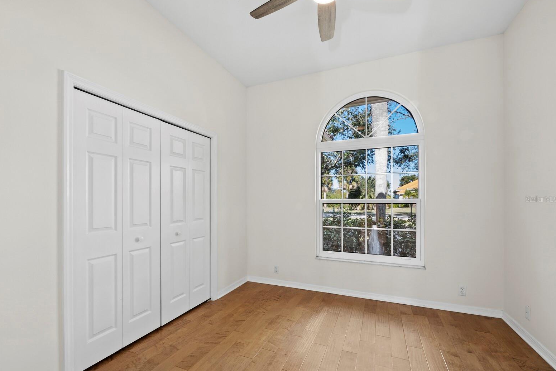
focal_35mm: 15
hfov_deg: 100.4
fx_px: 232
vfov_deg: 77.2
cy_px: 199
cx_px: 273
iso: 320
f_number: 13
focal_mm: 7
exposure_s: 1/1.67
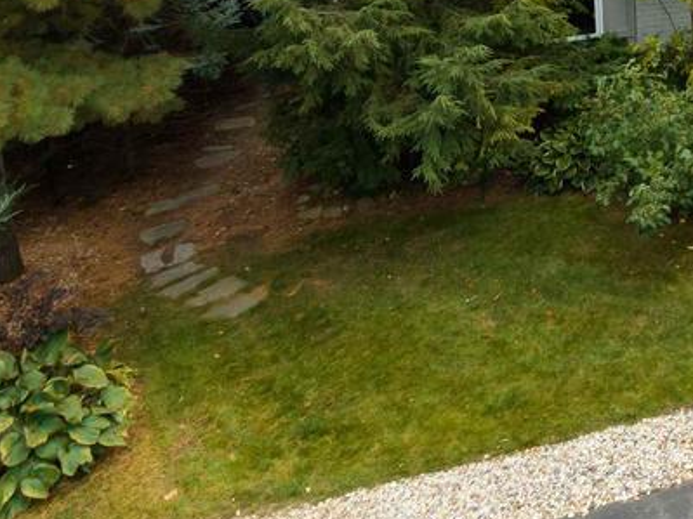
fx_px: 1541
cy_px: -250
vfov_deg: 17.3
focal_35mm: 77
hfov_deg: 21.6
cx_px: 1013
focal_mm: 12.29
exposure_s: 1/120
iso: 200
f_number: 7.1
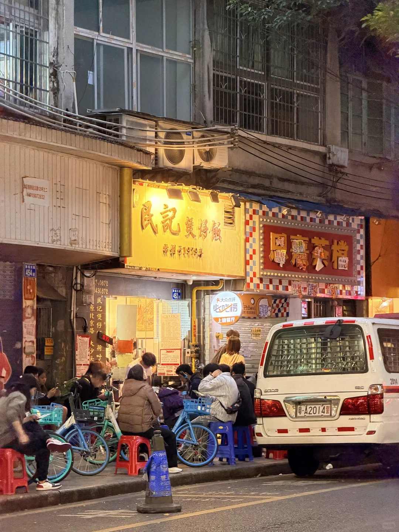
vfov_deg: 19.6
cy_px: 266
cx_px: 200
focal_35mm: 100
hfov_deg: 14.8
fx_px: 1537
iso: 500
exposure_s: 1/33
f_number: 2.8
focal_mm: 16.89
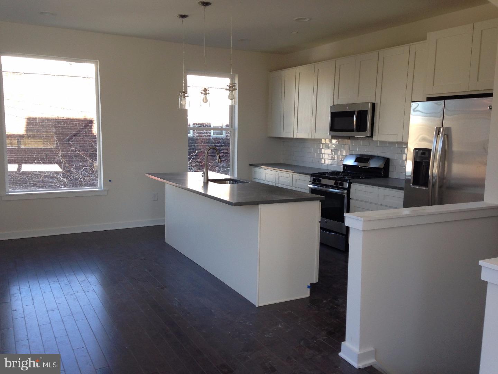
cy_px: 187
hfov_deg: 55.4
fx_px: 475
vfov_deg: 42.9
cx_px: 249
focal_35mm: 33
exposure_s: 1/120
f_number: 2.4
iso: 50
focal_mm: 4.12
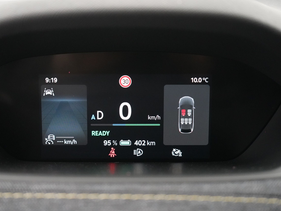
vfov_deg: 25.2
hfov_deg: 33.2
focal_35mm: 58
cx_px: 128
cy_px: 104
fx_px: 471
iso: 12800
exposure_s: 1/50
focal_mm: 53
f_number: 5
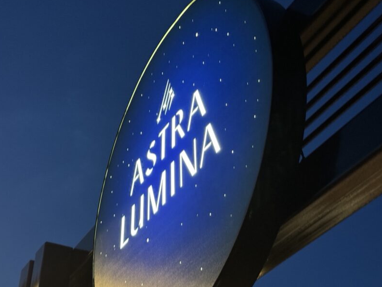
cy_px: 155
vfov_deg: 23.7
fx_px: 684
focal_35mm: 62
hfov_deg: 31.1
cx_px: 218
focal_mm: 6.76
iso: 800
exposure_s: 1/24
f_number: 1.78
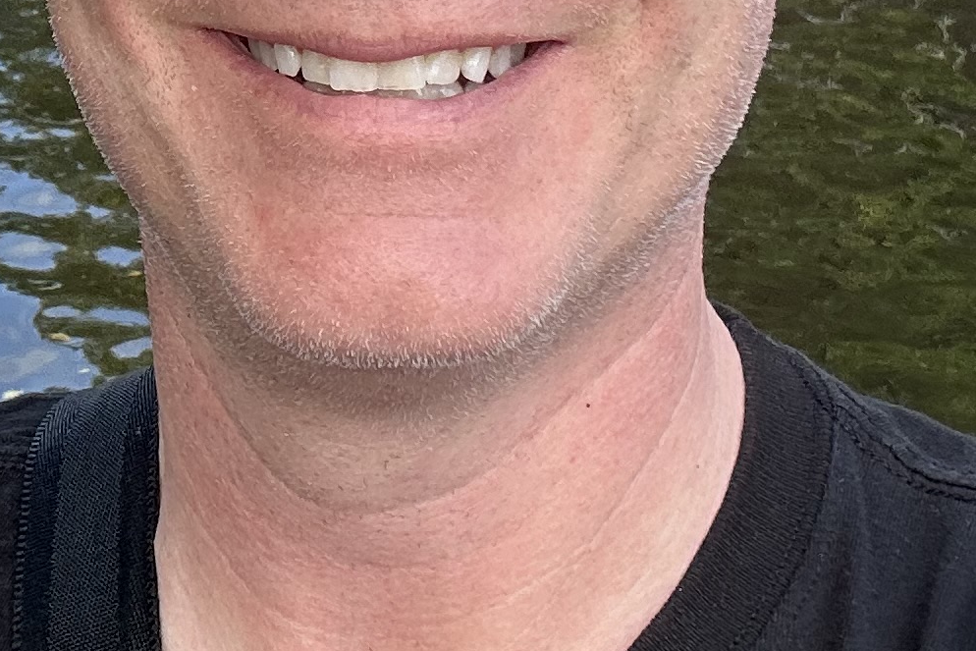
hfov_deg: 20.5
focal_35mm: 97
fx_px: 2630
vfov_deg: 13.5
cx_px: 43
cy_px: -246
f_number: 1.9
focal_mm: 2.69
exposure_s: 1/231
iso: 25
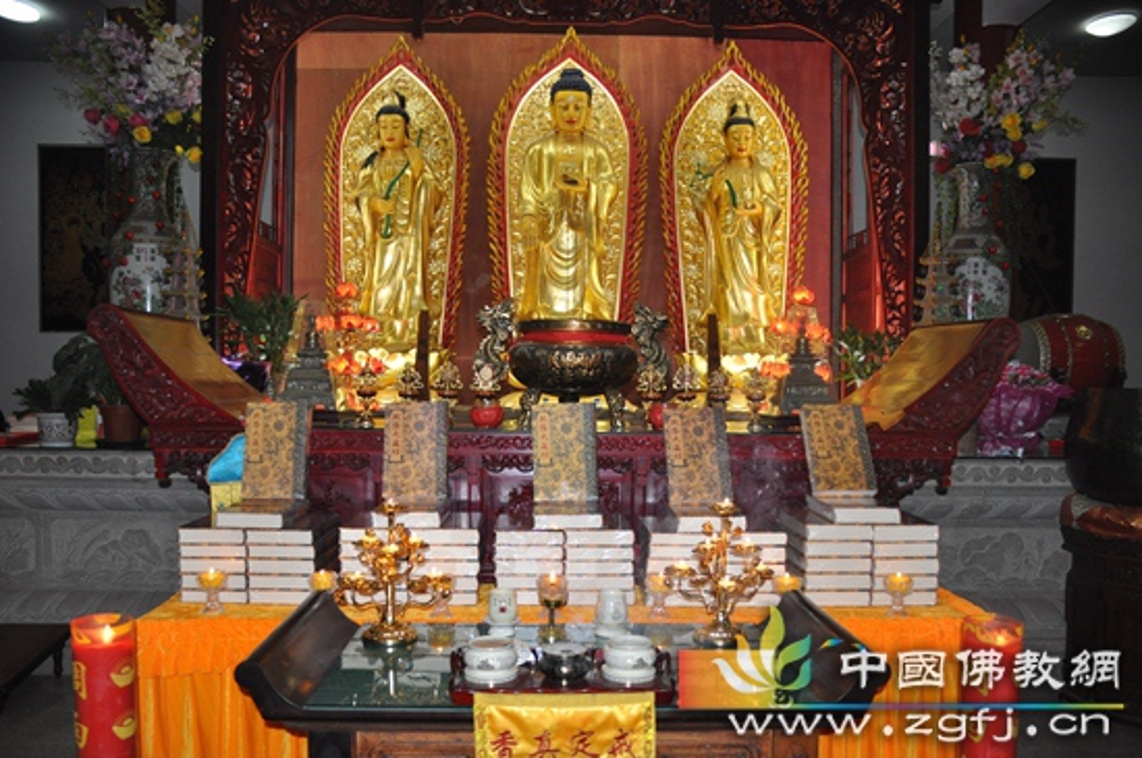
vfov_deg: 47.8
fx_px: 855
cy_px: 379
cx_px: 571
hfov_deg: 67.5
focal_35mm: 27
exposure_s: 1/60
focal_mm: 18
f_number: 3.5
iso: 800
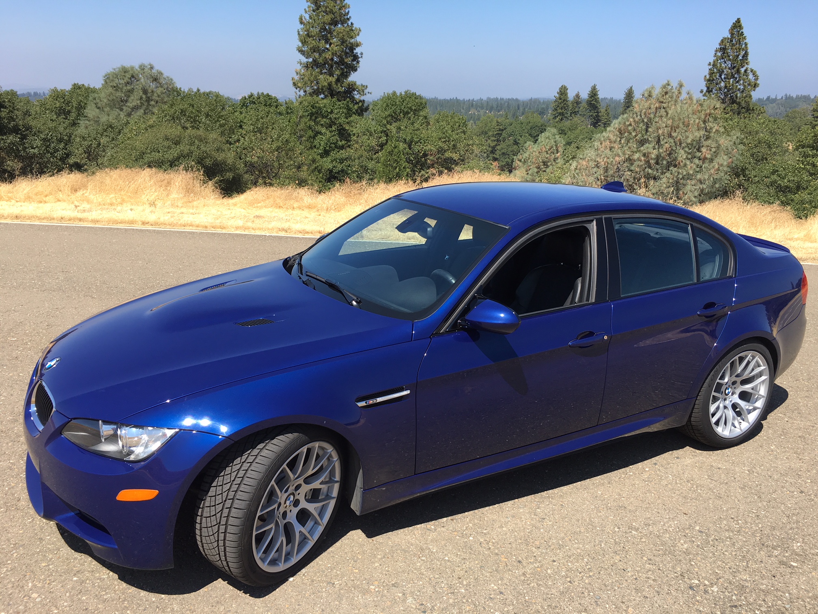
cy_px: 307
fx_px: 685
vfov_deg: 48.2
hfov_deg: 61.7
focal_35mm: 29
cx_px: 409
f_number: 2.2
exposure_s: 1/927
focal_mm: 4.15
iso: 25
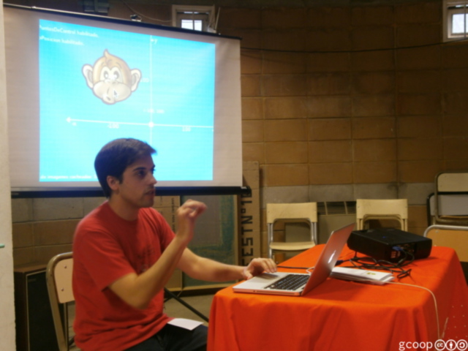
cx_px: 234
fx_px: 622
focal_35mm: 46
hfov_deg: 41.2
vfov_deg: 31.5
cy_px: 176
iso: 125
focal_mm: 8.1
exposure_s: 1/6
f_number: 3.8
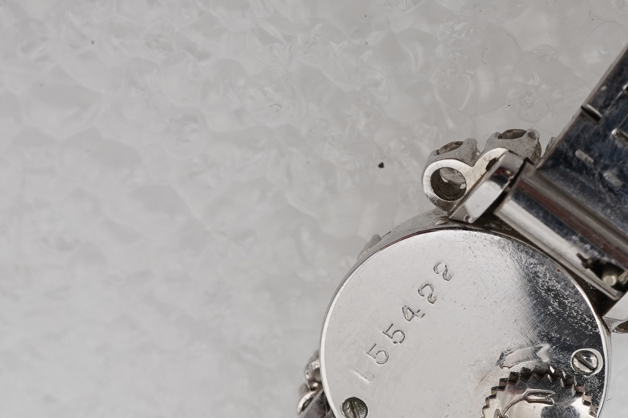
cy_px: 315
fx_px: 1570
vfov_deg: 15.1
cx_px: 417
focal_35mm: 90
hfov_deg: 22.5
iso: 500
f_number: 22
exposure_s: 1/125
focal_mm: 30
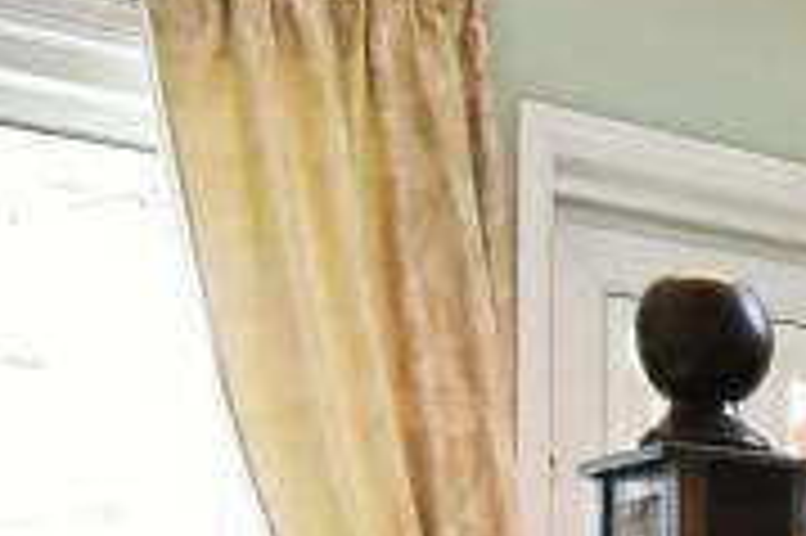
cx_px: 1220
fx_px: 1924
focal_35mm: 86
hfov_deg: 20.2
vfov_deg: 15.2
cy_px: 682
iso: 1600
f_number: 8
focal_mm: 10
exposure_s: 1/20
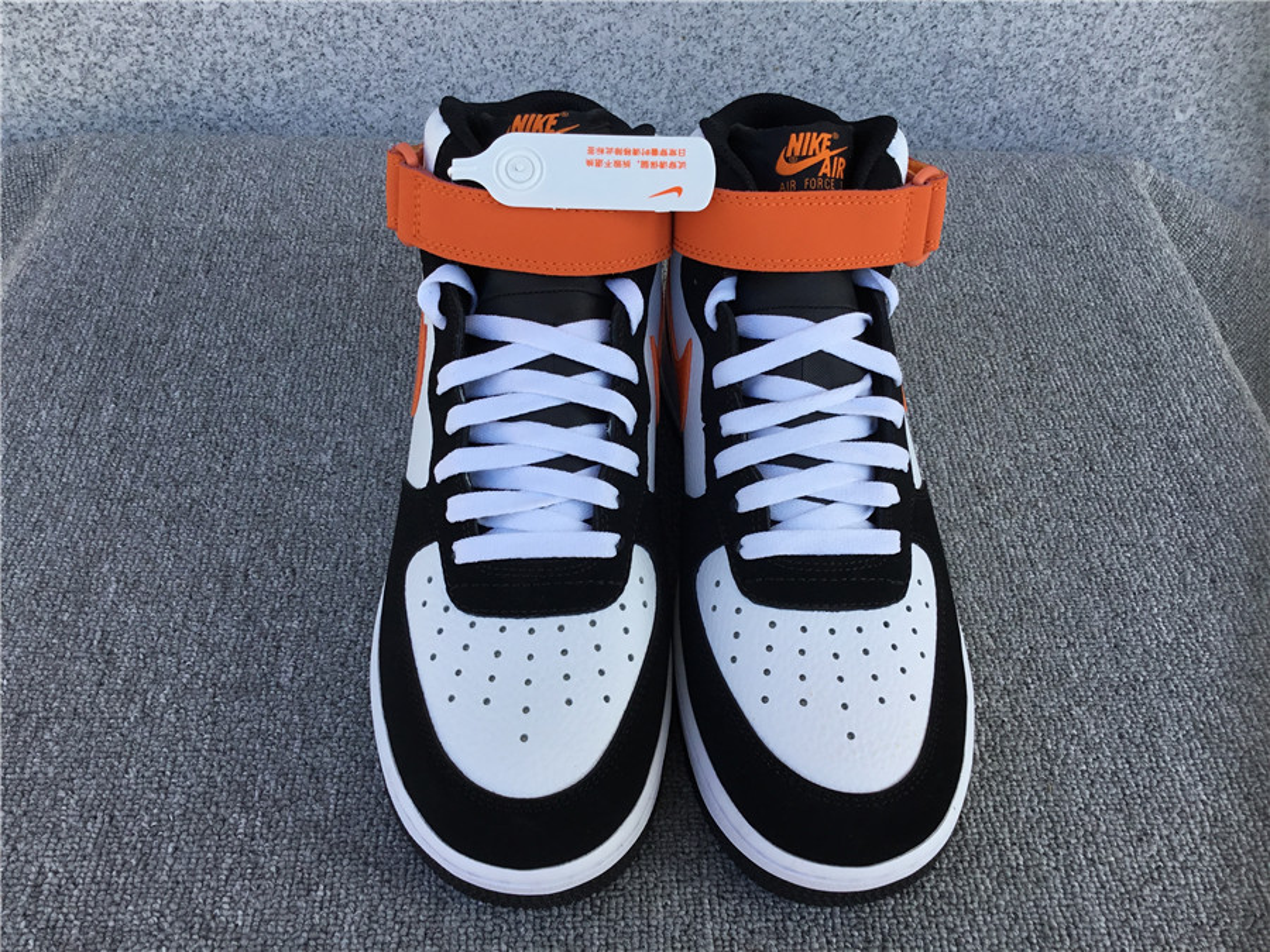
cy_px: 476
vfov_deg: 45.4
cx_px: 635
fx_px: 1137
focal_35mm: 31
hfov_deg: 58.4
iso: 25
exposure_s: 1/304
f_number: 2.4
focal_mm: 3.3
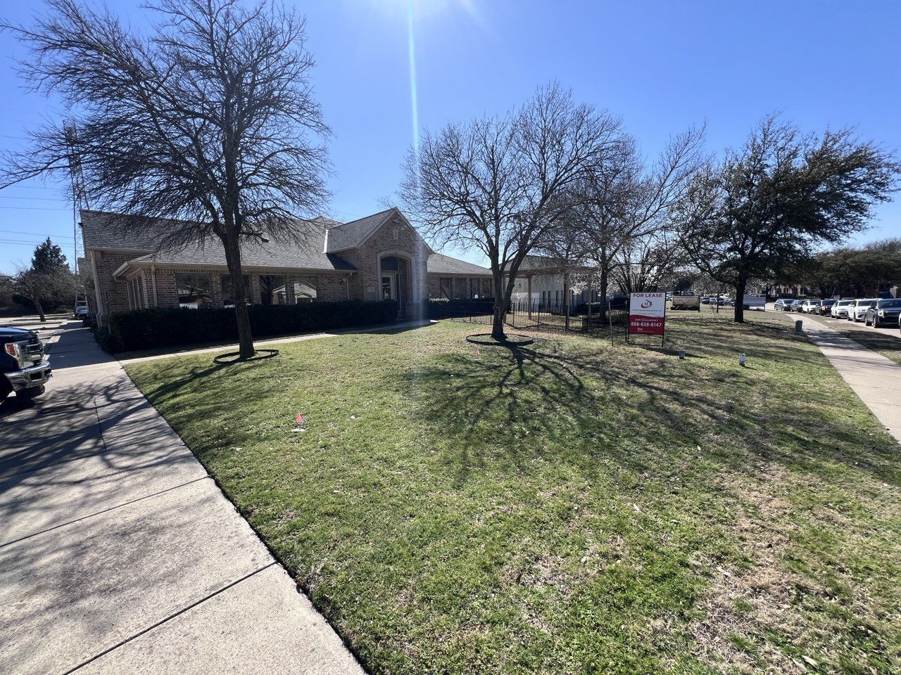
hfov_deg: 106.2
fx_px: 338
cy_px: 338
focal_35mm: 13
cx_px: 450
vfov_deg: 89.9
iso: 32
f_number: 1.8
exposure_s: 1/1085
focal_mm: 1.57
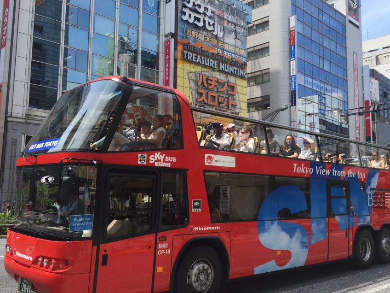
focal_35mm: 35
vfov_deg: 40.7
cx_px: 218
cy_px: 148
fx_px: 394
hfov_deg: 52.5
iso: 32
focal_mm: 4.15
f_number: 2.2
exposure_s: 1/920
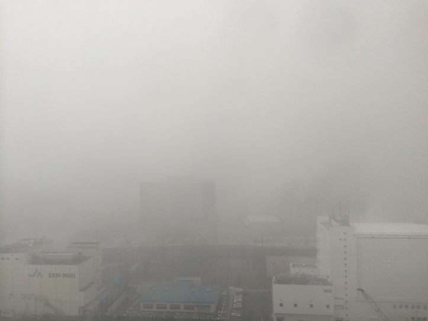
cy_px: 160
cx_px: 214
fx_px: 371
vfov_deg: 46.8
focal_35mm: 30
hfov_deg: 60.0
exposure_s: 1/120
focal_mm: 4.12
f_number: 2.2
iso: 50
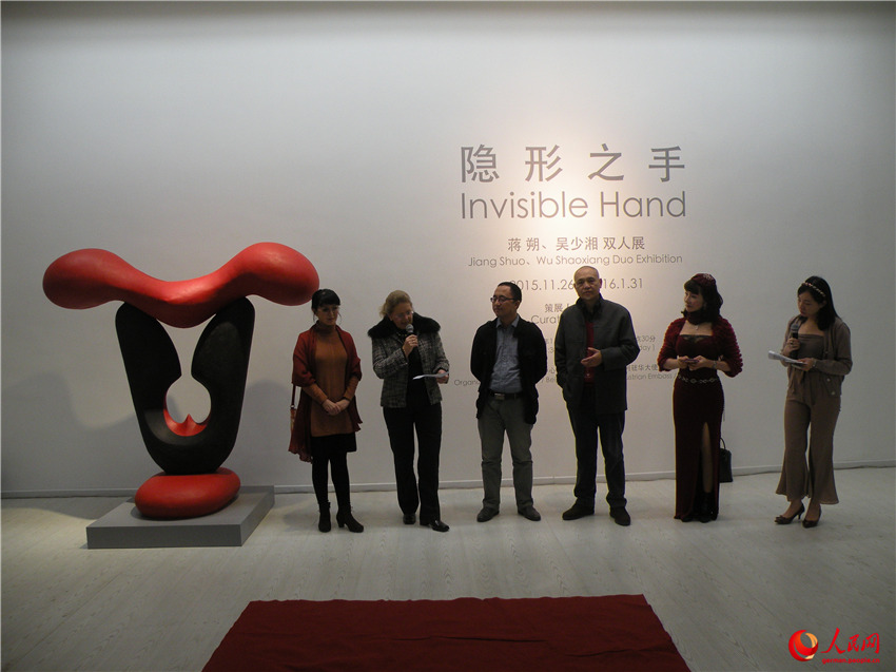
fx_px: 699
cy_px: 336
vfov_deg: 51.3
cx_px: 448
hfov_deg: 65.3
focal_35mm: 27
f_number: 2.8
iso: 129
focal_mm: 4.7
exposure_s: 1/60
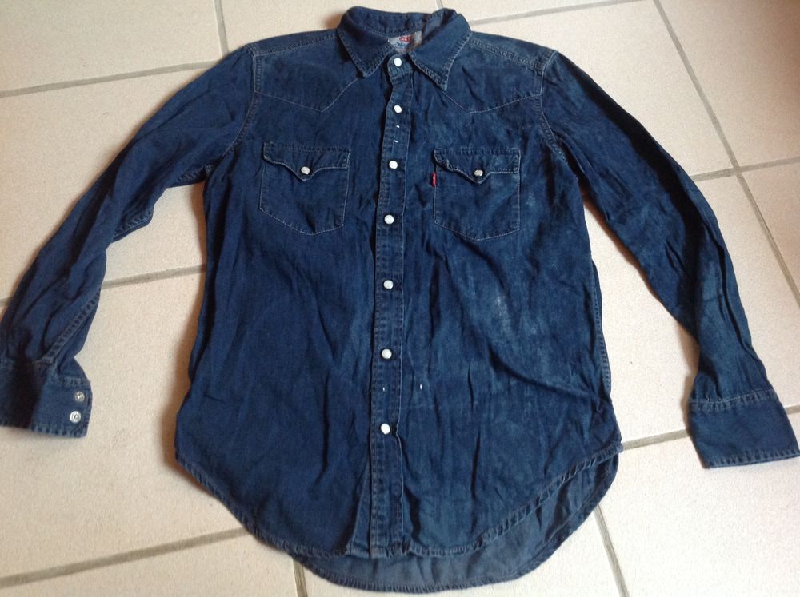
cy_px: 298
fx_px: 808
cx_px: 400
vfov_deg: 40.6
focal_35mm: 35
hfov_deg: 52.7
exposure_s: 1/15
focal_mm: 4.28
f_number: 2.4
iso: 320
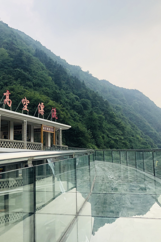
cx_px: 49
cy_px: 121
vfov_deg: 49.6
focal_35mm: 39
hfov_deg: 33.8
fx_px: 262
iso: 20
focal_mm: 3.99
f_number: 1.8
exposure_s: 1/242
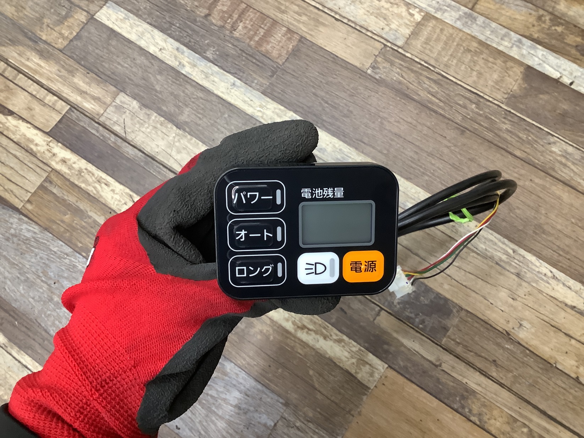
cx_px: 292
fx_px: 523
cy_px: 219
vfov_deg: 45.5
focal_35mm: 31
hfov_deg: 58.3
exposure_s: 1/60
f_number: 2.4
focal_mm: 3.3
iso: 200
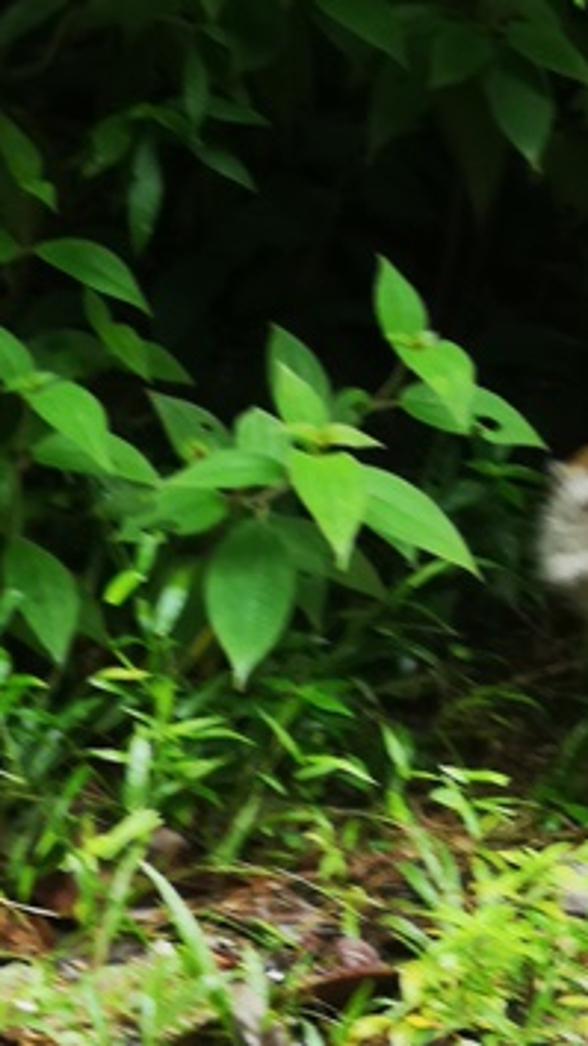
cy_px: 703
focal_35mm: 226
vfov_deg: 9.5
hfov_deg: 5.4
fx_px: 6267
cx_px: 575
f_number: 2.4
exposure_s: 1/50
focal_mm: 7.48
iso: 80
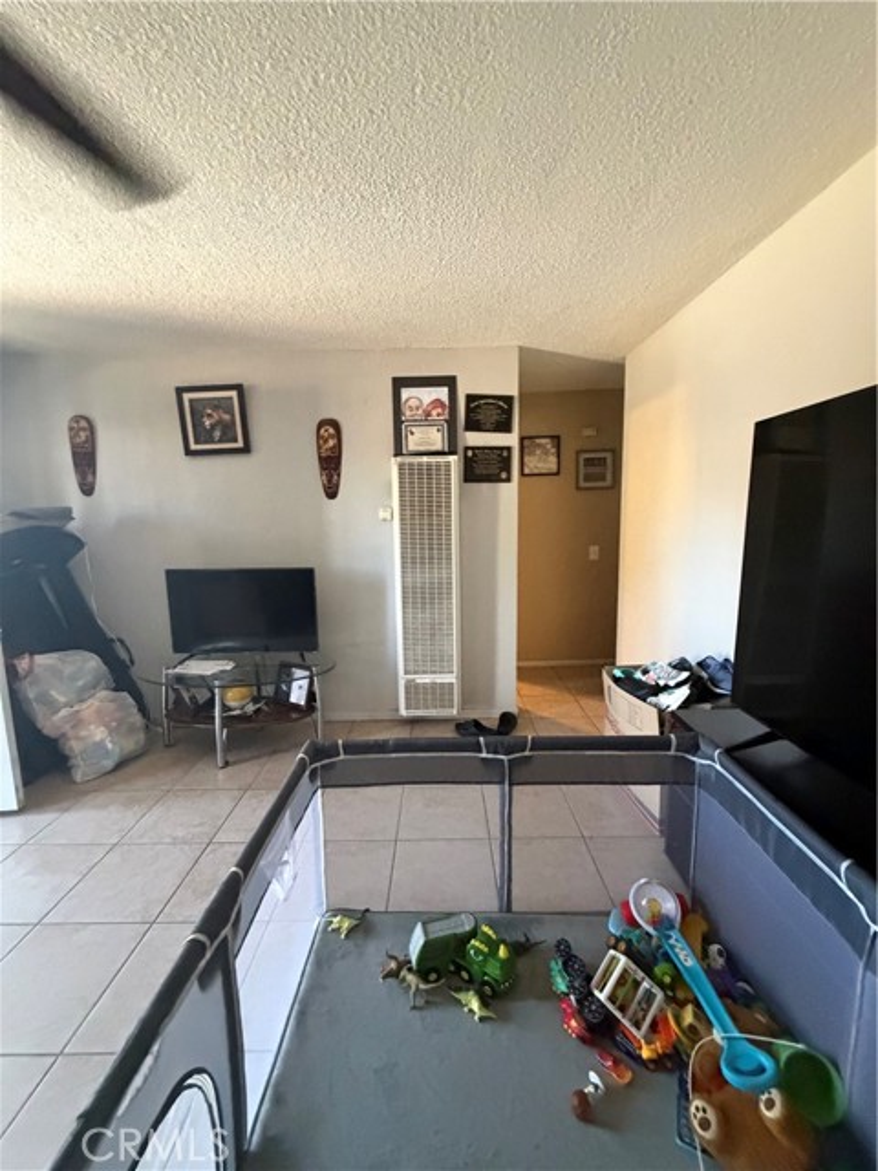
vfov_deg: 102.1
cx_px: 439
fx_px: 473
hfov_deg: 85.7
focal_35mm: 14
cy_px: 586
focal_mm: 2.22
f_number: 2.2
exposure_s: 1/60
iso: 800
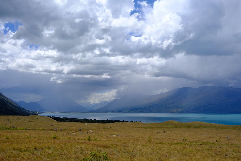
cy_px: 80
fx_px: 234
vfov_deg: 37.9
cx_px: 120
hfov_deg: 54.4
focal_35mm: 35
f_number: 11
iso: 160
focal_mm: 23
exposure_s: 1/320
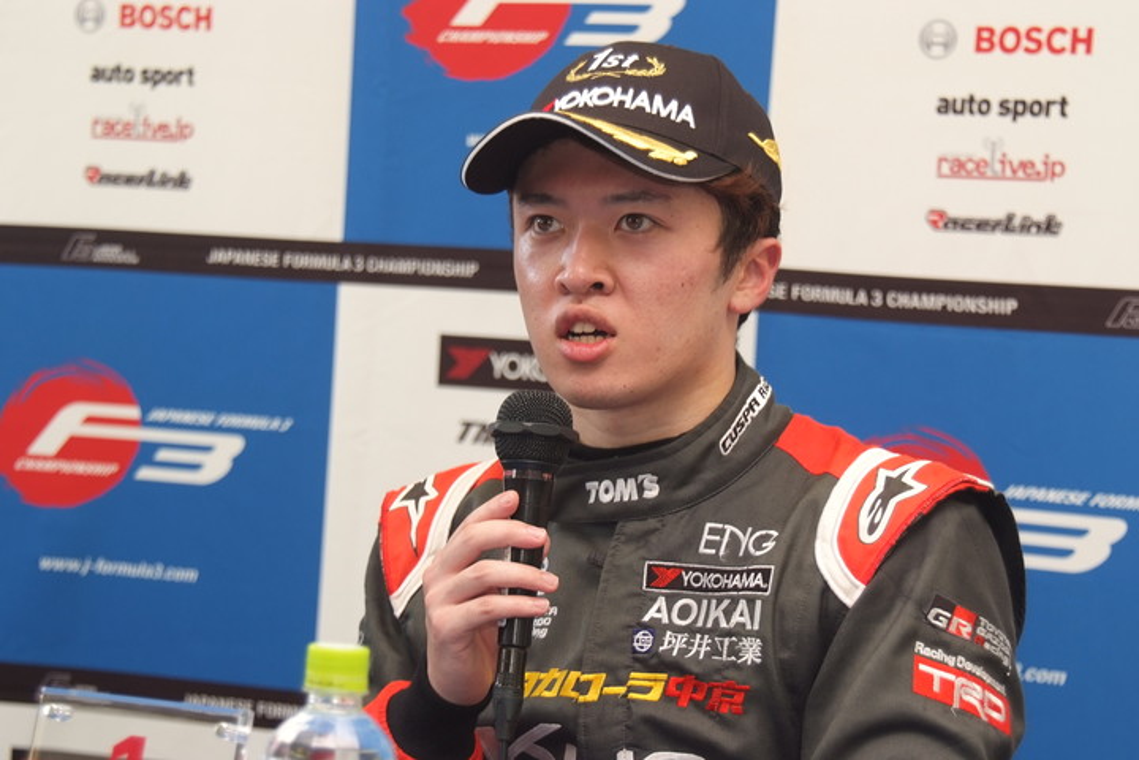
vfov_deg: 13.0
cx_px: 570
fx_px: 3322
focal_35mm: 105
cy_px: 380
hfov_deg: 19.5
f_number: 5.6
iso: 400
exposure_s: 1/60
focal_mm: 70
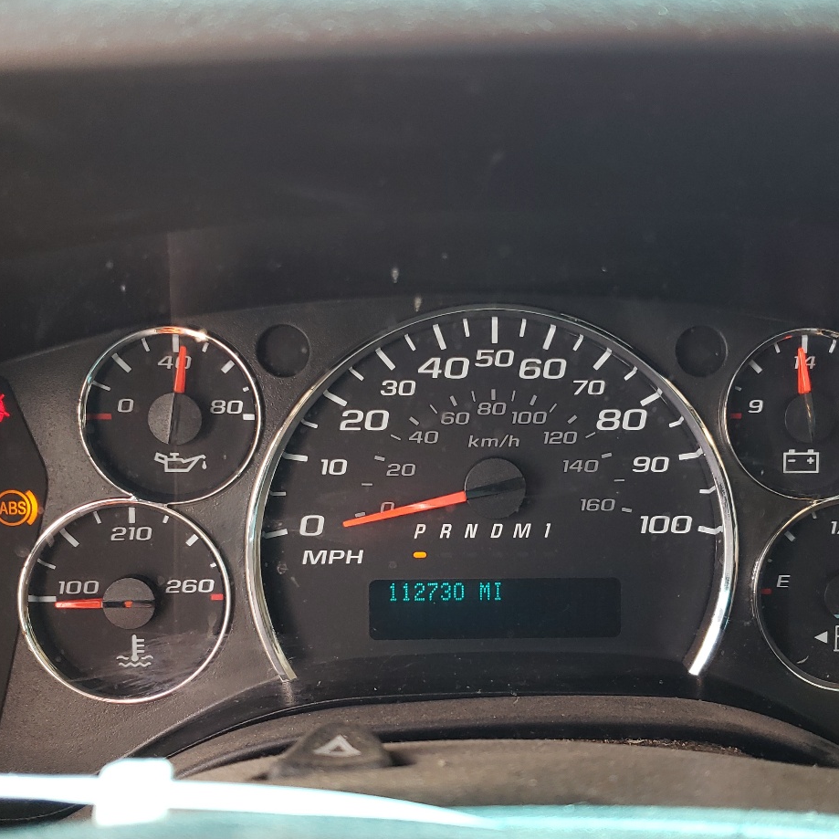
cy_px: 481
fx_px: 1097
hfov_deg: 41.8
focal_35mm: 40
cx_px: 477
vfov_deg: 41.8
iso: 78
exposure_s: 1/120
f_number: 1.5
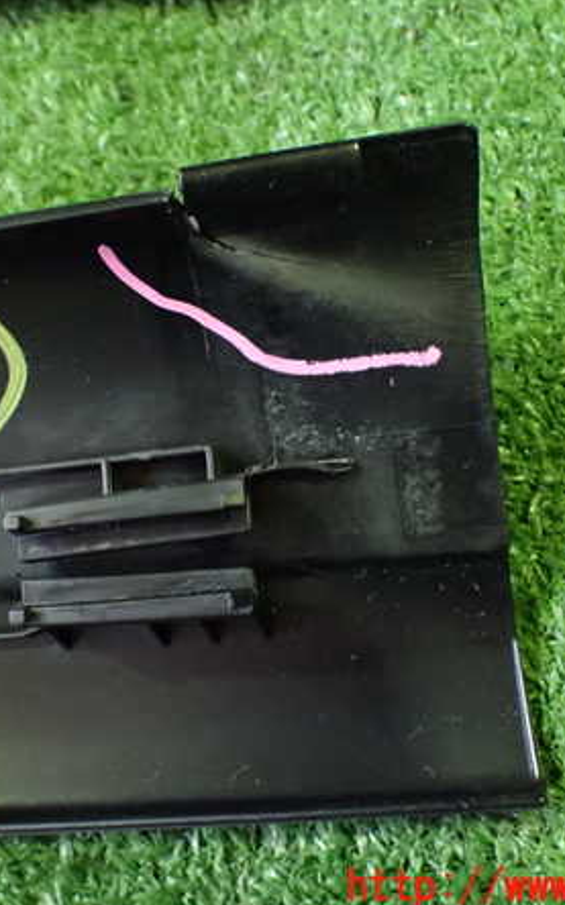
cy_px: 455
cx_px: 196
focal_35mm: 43
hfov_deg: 29.6
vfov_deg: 46.2
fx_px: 1061
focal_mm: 5.4
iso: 1250
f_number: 2.3
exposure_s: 1/30
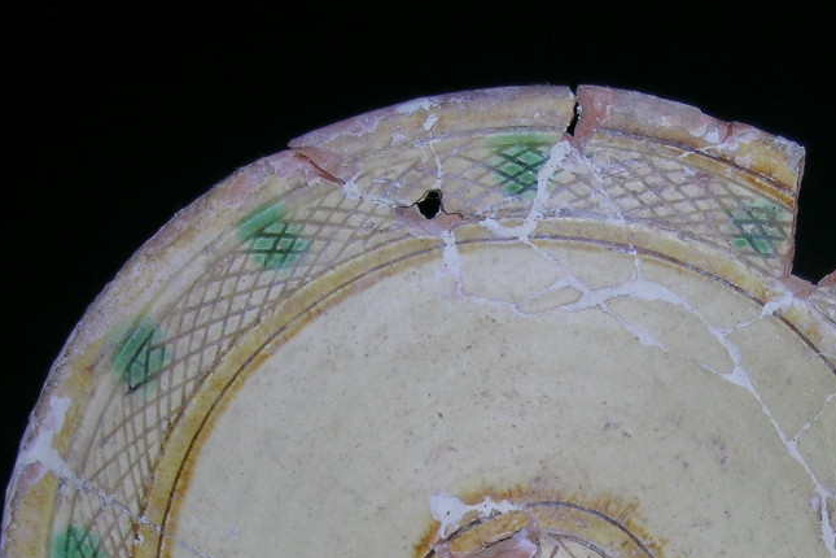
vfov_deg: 20.5
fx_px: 1486
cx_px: 700
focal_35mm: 64
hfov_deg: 30.5
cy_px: 572
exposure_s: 1/60.1
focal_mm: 6.5
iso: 50
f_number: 2.9
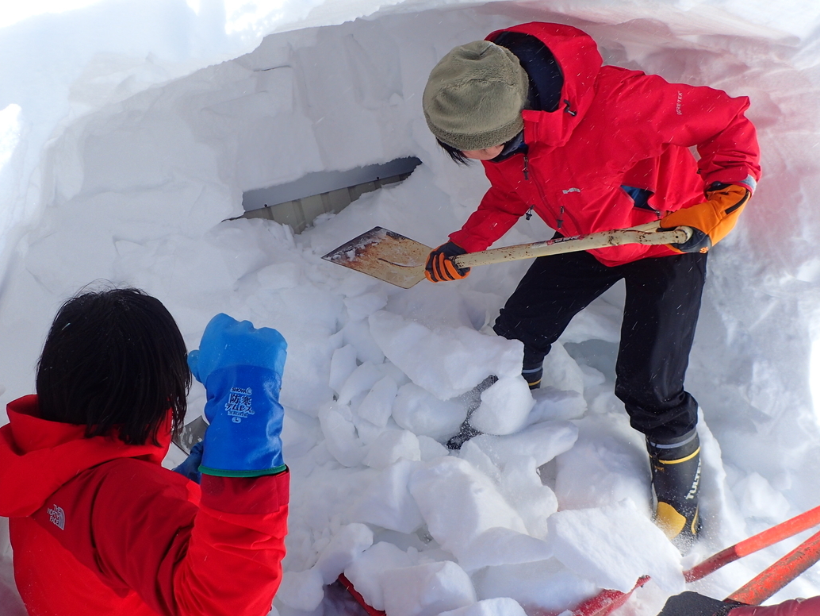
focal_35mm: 29
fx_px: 687
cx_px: 362
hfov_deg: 61.5
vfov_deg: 48.2
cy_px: 295
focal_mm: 4.5
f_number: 2.8
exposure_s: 1/800
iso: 100
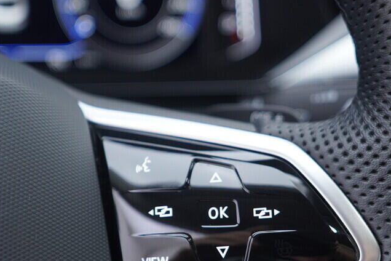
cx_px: 210
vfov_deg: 23.2
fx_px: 630
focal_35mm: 58
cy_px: 189
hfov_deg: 34.5
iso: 160
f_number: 2.8
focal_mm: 24
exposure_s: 1/40
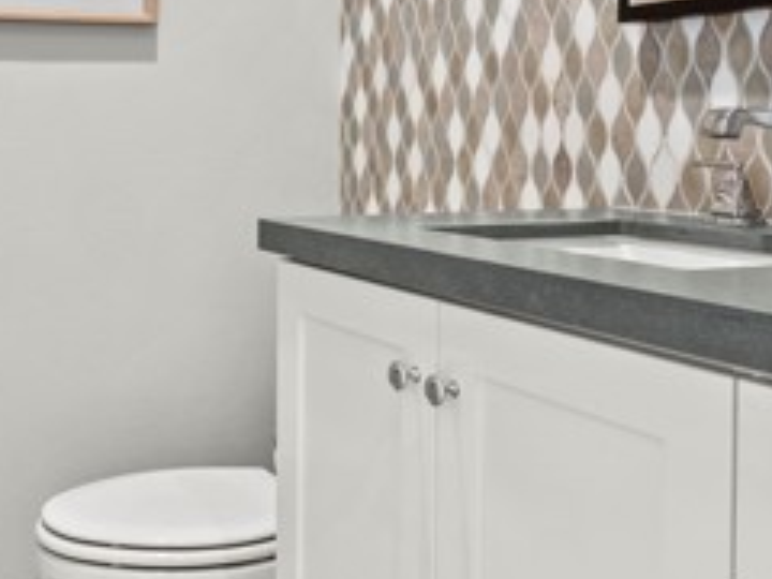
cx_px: 132
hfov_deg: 37.9
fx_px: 1070
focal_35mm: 48
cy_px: 154
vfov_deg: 29.8
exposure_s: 1.3
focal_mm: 9
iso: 200
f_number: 9
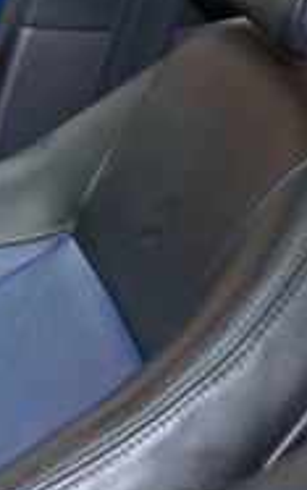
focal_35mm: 115
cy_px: 160
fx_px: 1538
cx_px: -446
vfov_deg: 18.1
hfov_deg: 9.9
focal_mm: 22
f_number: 4
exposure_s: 1/125
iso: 400
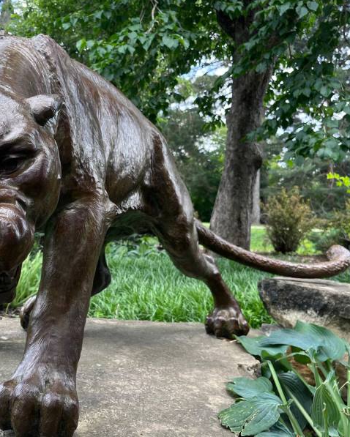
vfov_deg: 52.8
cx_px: 105
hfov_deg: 42.5
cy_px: 218
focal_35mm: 34
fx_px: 440
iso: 50
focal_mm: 5.1
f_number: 1.6
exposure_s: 1/331
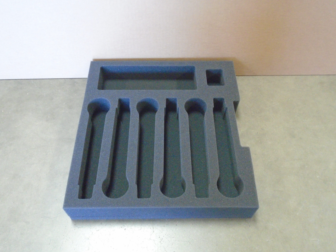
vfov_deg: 44.2
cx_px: 169
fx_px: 311
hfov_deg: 56.8
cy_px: 124
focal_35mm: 32
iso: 800
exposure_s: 1/30
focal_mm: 5.5
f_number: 3.5
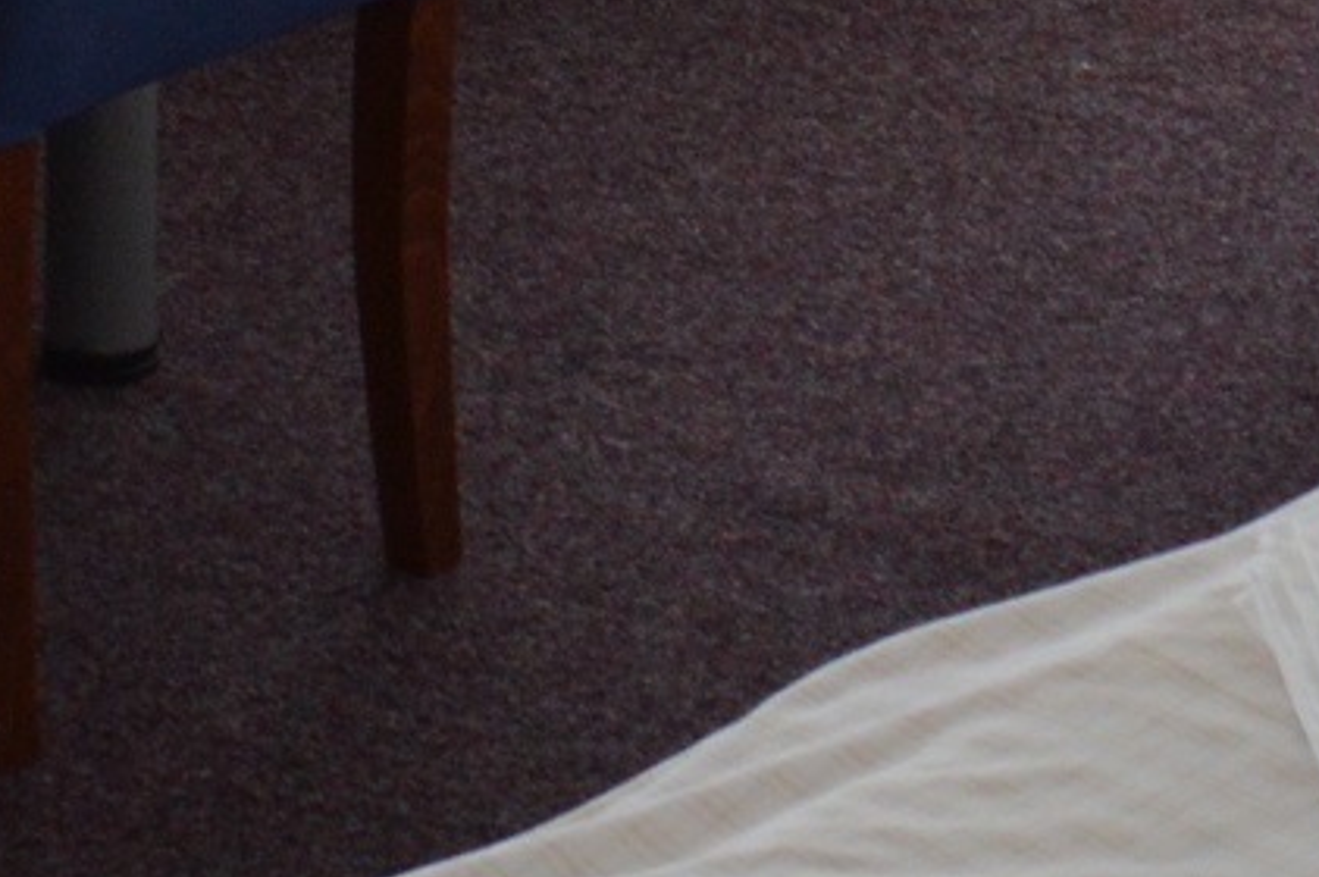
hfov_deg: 10.6
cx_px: 1259
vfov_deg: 6.8
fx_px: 7066
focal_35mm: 193
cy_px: -1146
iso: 360
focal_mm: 18
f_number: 5.6
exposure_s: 1/125
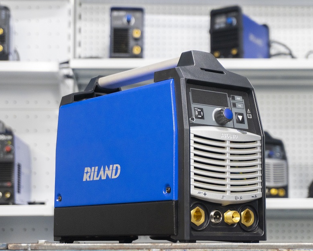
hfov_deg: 21.0
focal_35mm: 91
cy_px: 116
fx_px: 843
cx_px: 168
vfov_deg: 16.9
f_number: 5.6
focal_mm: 50
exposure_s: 1/60
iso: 2000
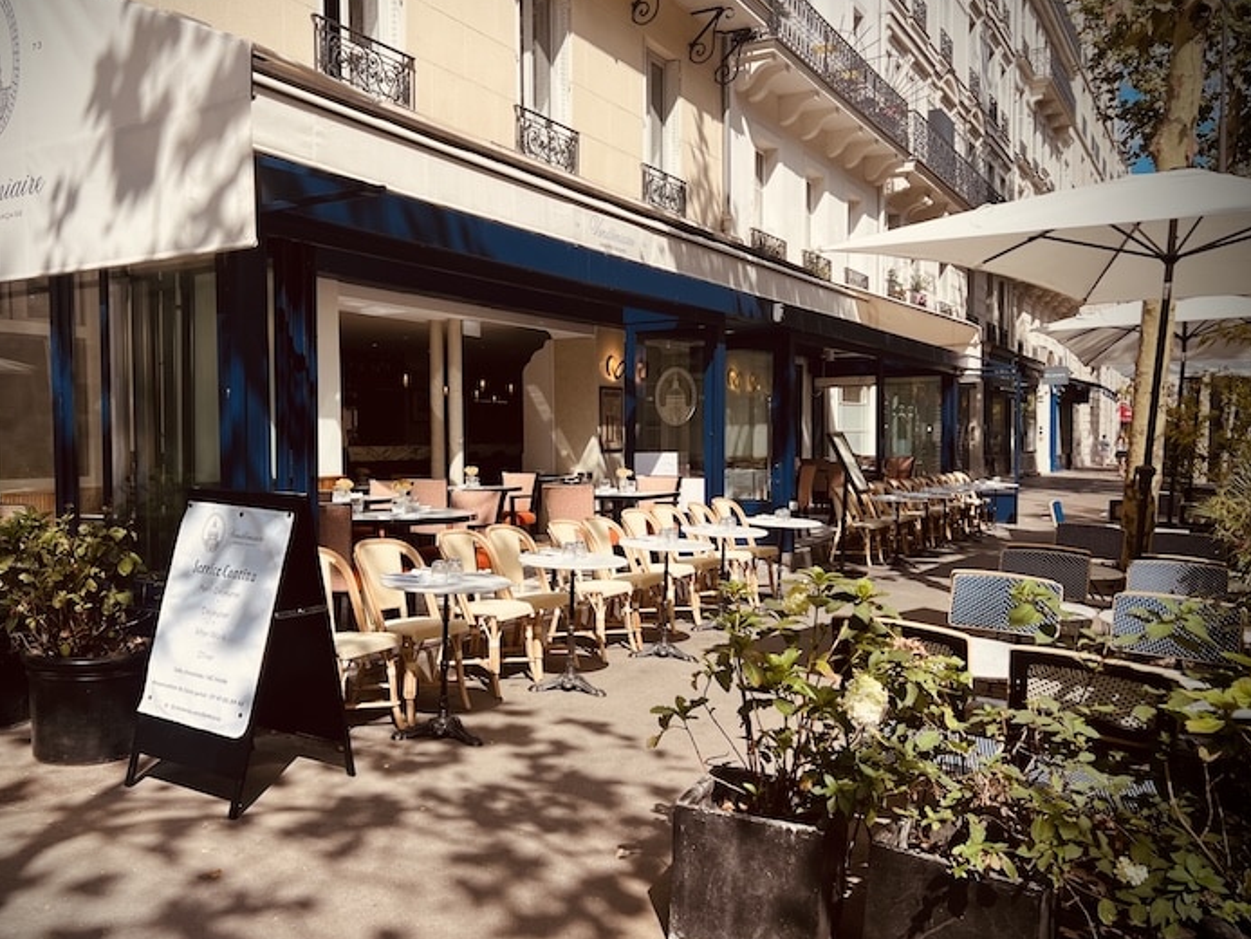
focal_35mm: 30
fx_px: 1084
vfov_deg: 46.8
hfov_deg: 59.7
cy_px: 486
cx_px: 534
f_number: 1.5
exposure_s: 1/3257
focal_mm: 5.7
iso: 50
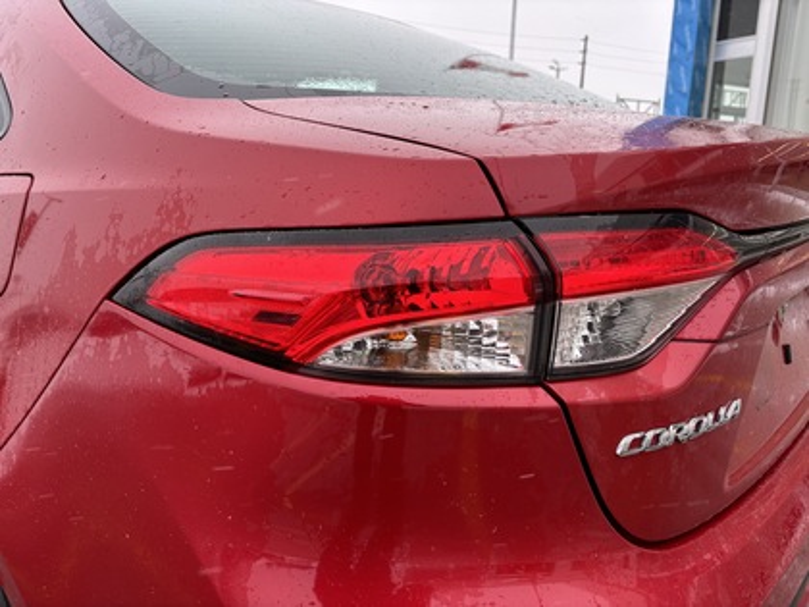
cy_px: 304
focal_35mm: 26
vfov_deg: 53.1
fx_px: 608
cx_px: 404
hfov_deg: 67.3
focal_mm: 5.96
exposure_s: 1/121
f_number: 1.6
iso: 40
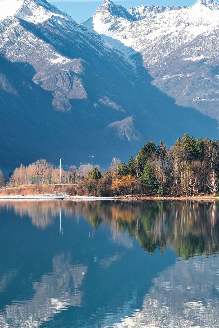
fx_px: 1350
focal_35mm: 148
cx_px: 95
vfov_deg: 13.9
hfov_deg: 9.3
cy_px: 174
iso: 320
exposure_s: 1/180
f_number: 13
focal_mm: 77.9
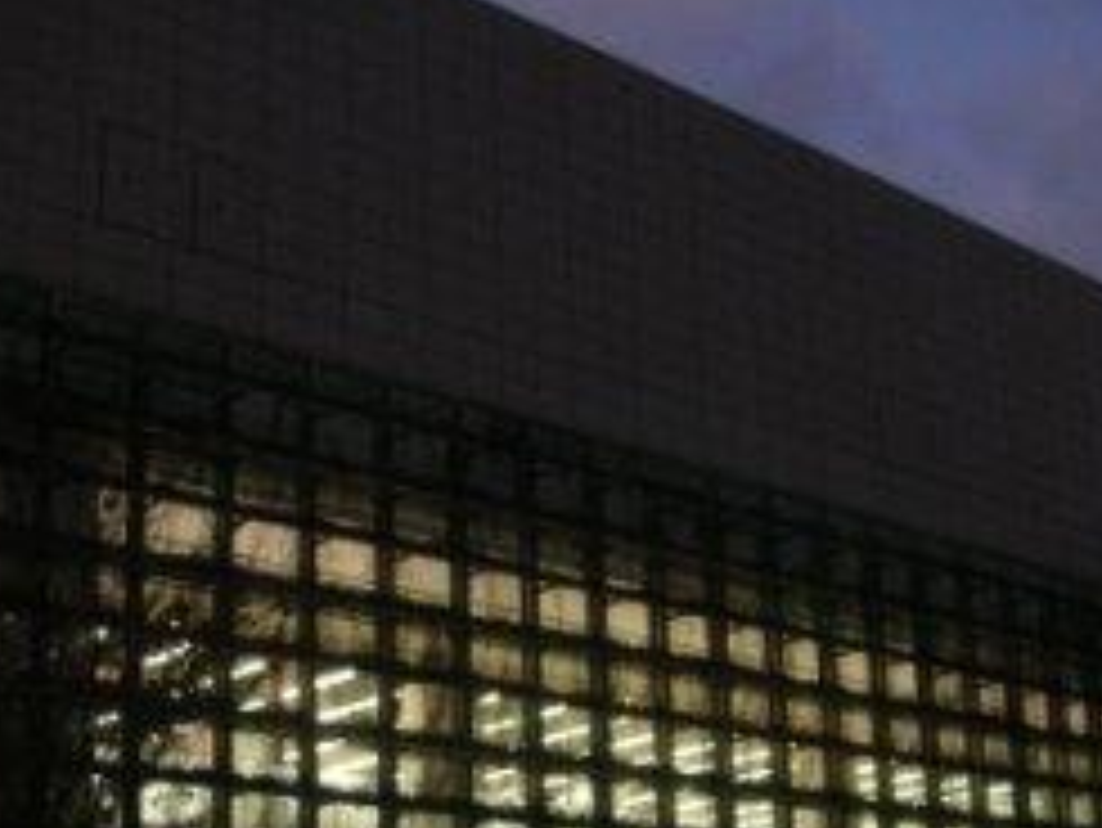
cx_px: 504
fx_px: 2038
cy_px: 711
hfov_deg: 30.2
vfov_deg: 22.5
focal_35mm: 64
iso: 200
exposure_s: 1/16
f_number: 3
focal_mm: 5.8
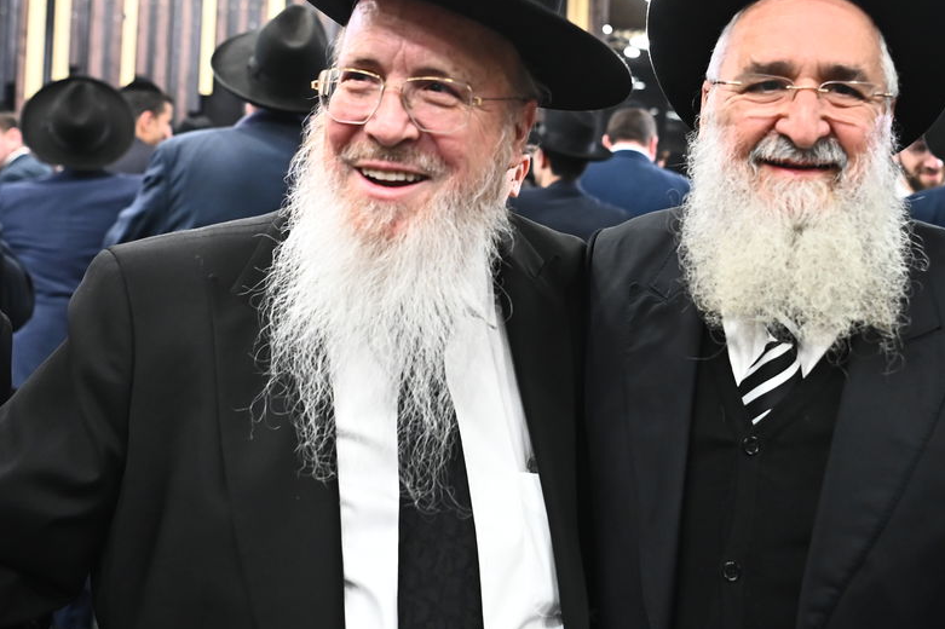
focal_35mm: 43
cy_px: 192
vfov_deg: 30.8
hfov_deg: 44.9
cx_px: 615
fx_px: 1128
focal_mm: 24
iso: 2000
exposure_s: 1/250
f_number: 2.8
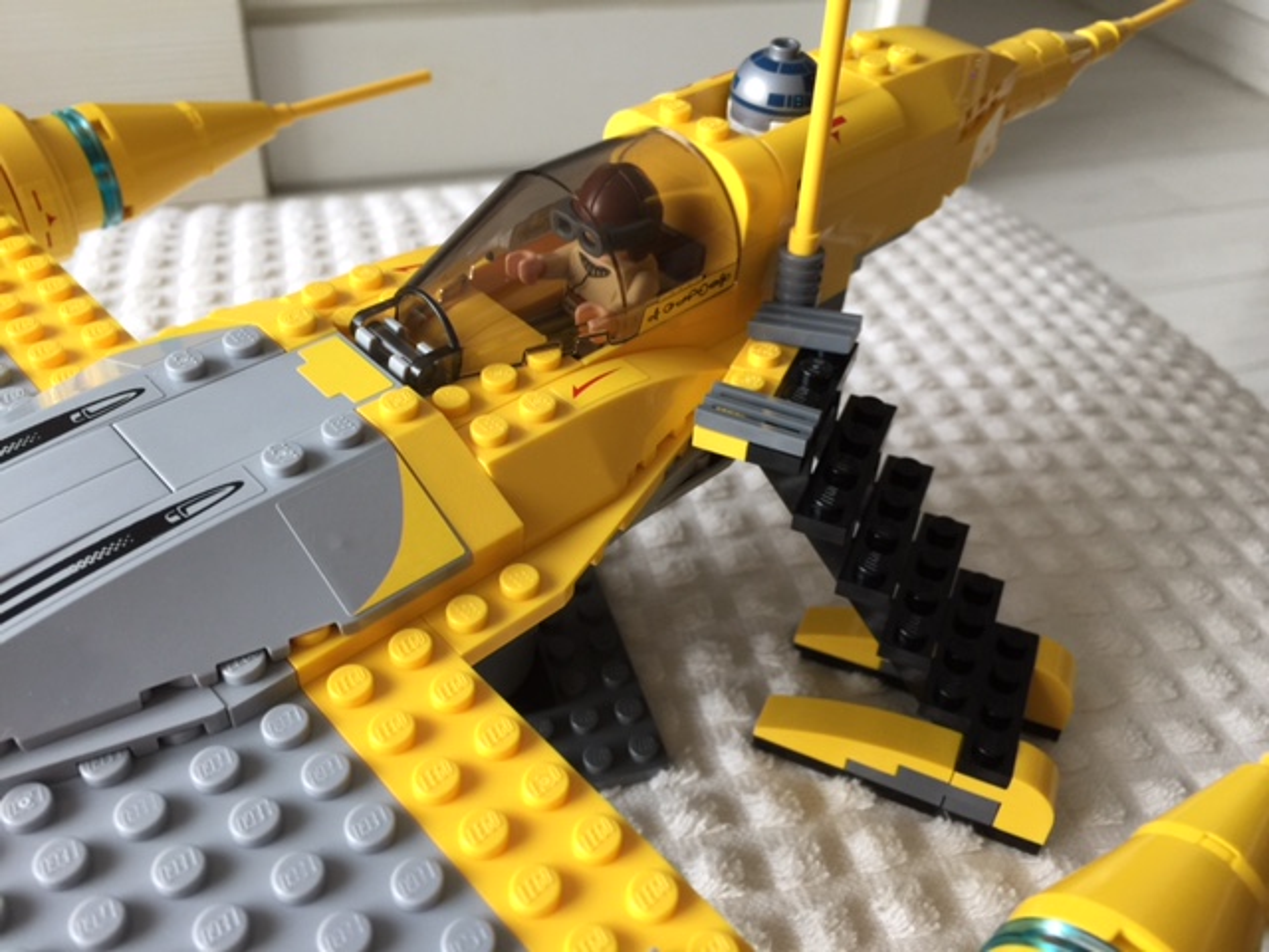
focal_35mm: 29
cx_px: 634
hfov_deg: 61.7
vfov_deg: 48.2
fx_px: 1063
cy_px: 476
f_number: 2.2
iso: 32
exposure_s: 1/30
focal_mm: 4.15
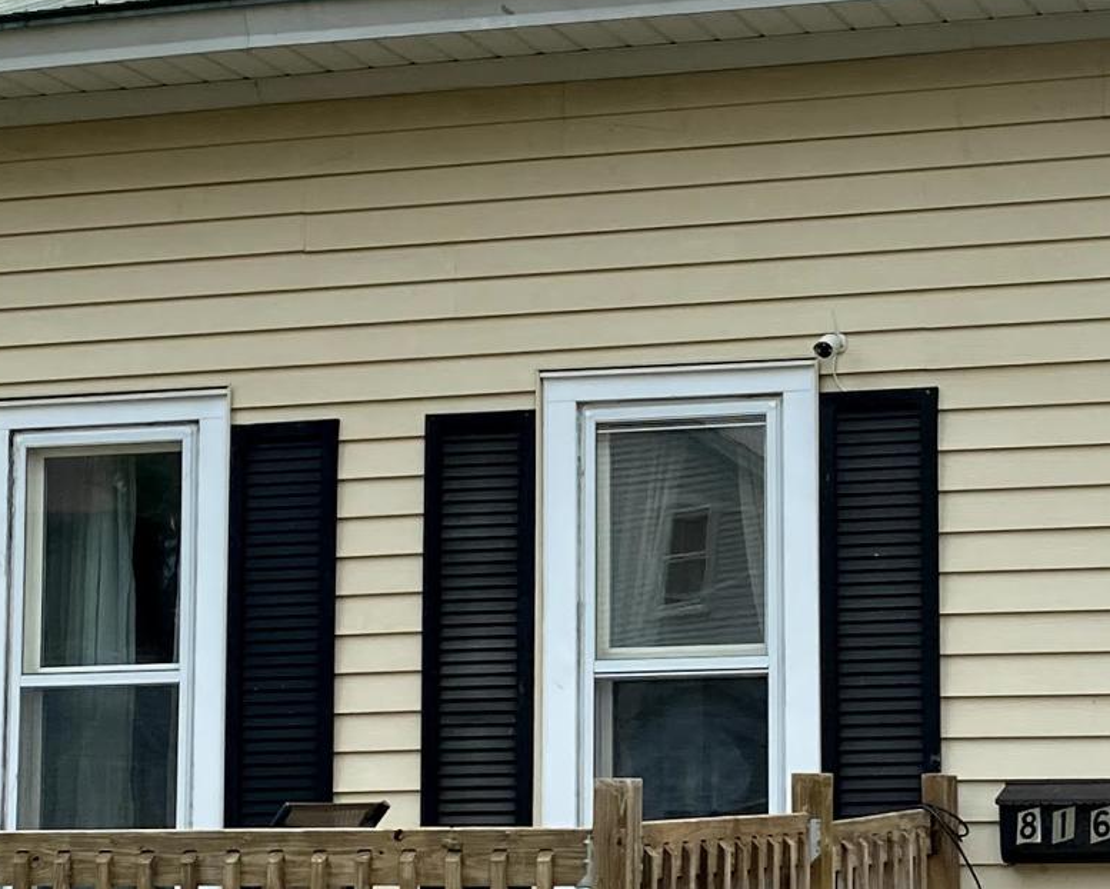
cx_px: 934
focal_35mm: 98
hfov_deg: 19.3
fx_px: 3220
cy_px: 497
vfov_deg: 15.7
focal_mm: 4.25
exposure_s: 1/1043
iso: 32
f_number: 1.8
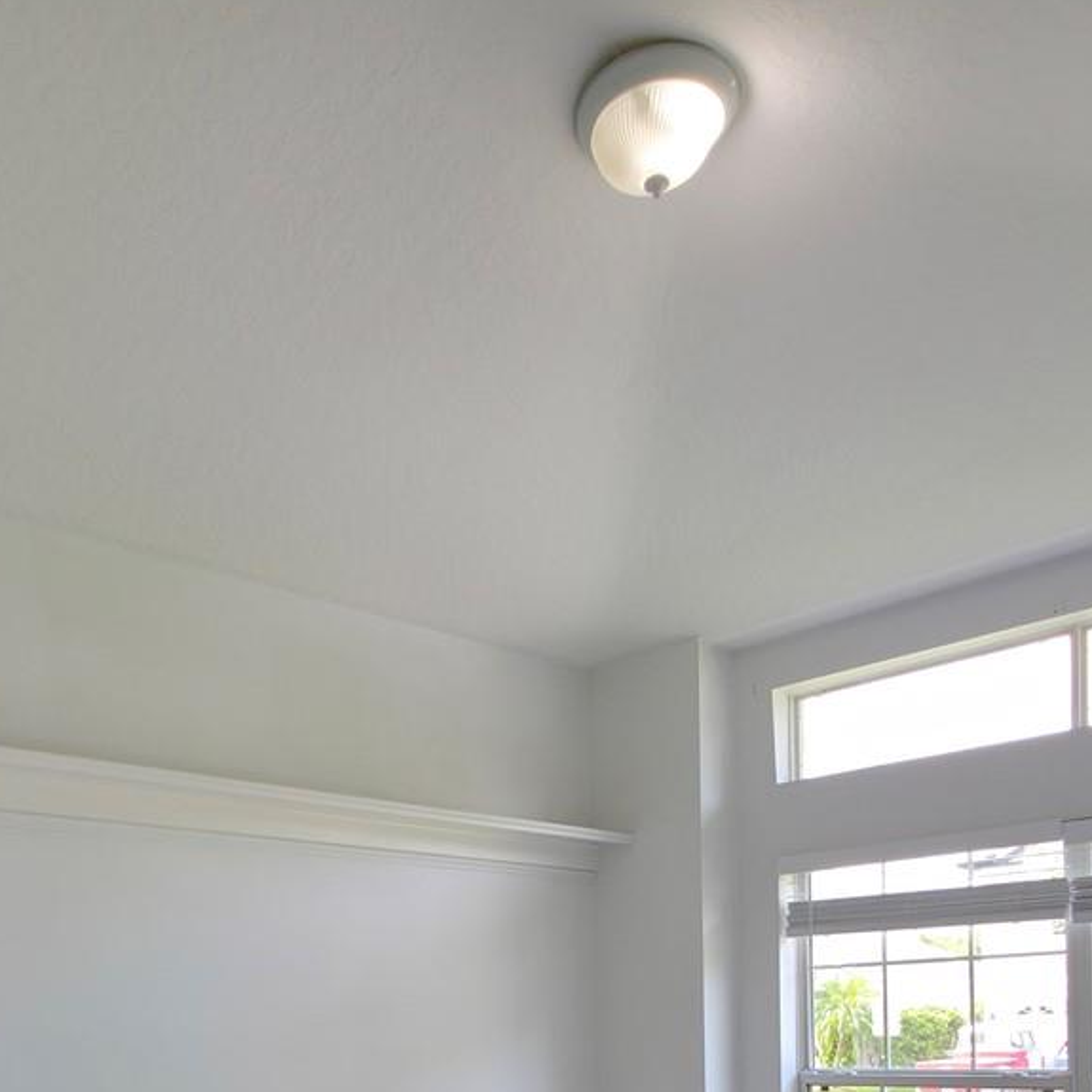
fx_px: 1142
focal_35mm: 32
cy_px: 1056
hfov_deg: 50.5
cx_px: 401
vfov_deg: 44.6
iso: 20
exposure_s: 1/229
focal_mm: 2.2
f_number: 1.9
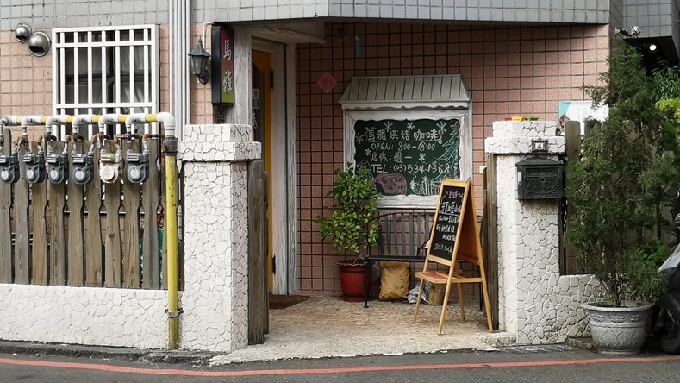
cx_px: 343
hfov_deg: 33.3
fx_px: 1136
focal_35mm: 63
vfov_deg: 19.1
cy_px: 129
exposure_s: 1/471
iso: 50
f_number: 1.8
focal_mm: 3.95
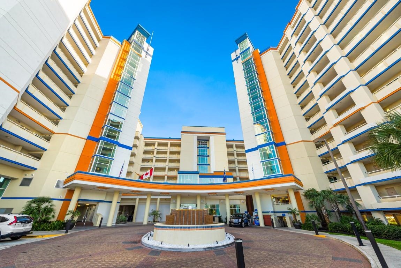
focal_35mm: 14
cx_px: 200
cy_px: 134
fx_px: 156
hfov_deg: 104.2
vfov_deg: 81.3
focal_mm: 14
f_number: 11
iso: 320
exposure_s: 1/100
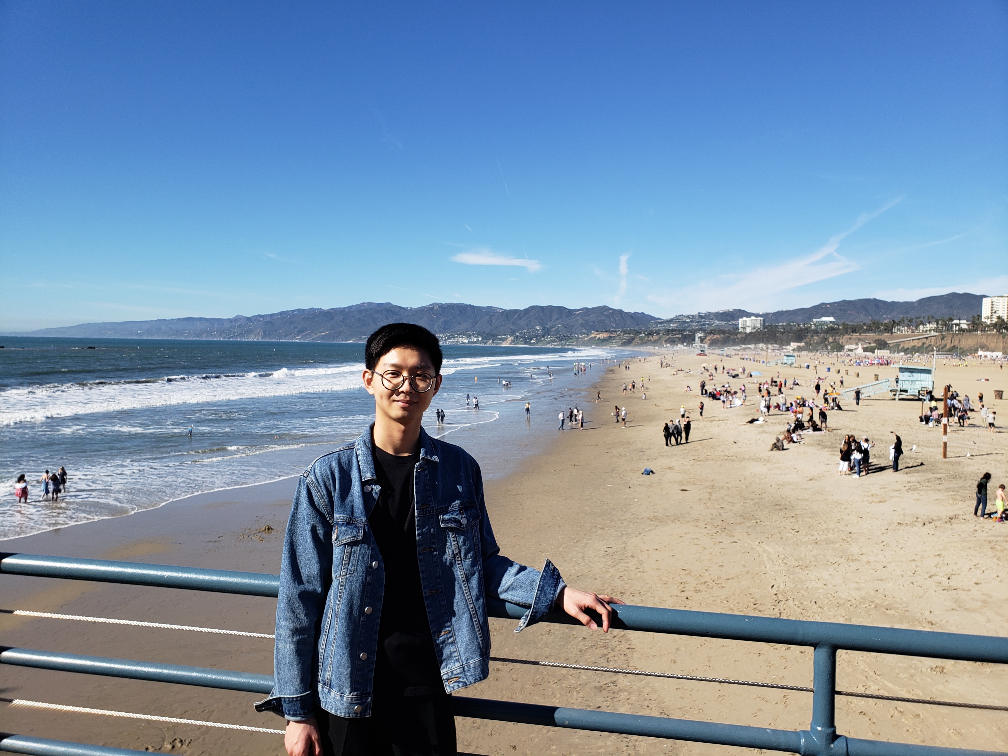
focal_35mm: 26
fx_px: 757
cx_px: 504
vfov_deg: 53.1
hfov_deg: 67.3
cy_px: 378
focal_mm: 4.3
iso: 50
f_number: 2.4
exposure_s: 1/1608
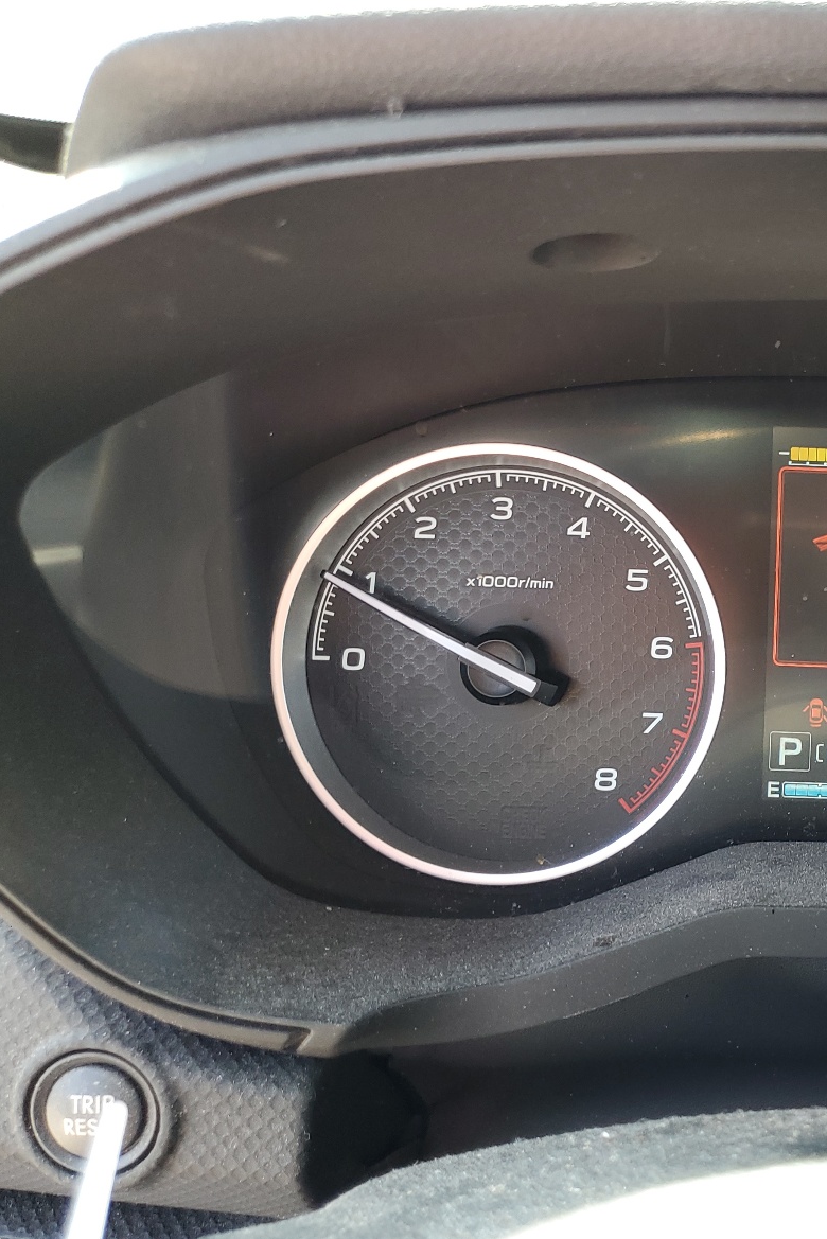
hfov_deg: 32.8
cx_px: 844
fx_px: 1274
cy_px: 618
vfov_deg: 51.9
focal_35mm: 37
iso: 55
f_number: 1.5
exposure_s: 1/120
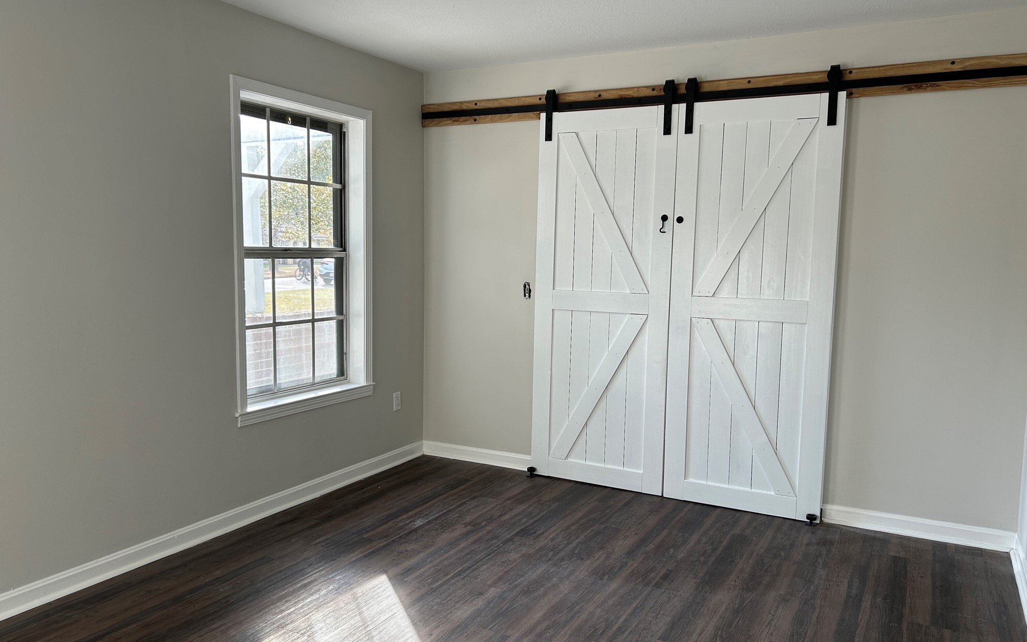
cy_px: 328
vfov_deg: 44.5
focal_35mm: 28
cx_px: 510
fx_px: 784
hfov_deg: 66.5
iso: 40
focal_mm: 5.7
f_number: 1.5
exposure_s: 1/121
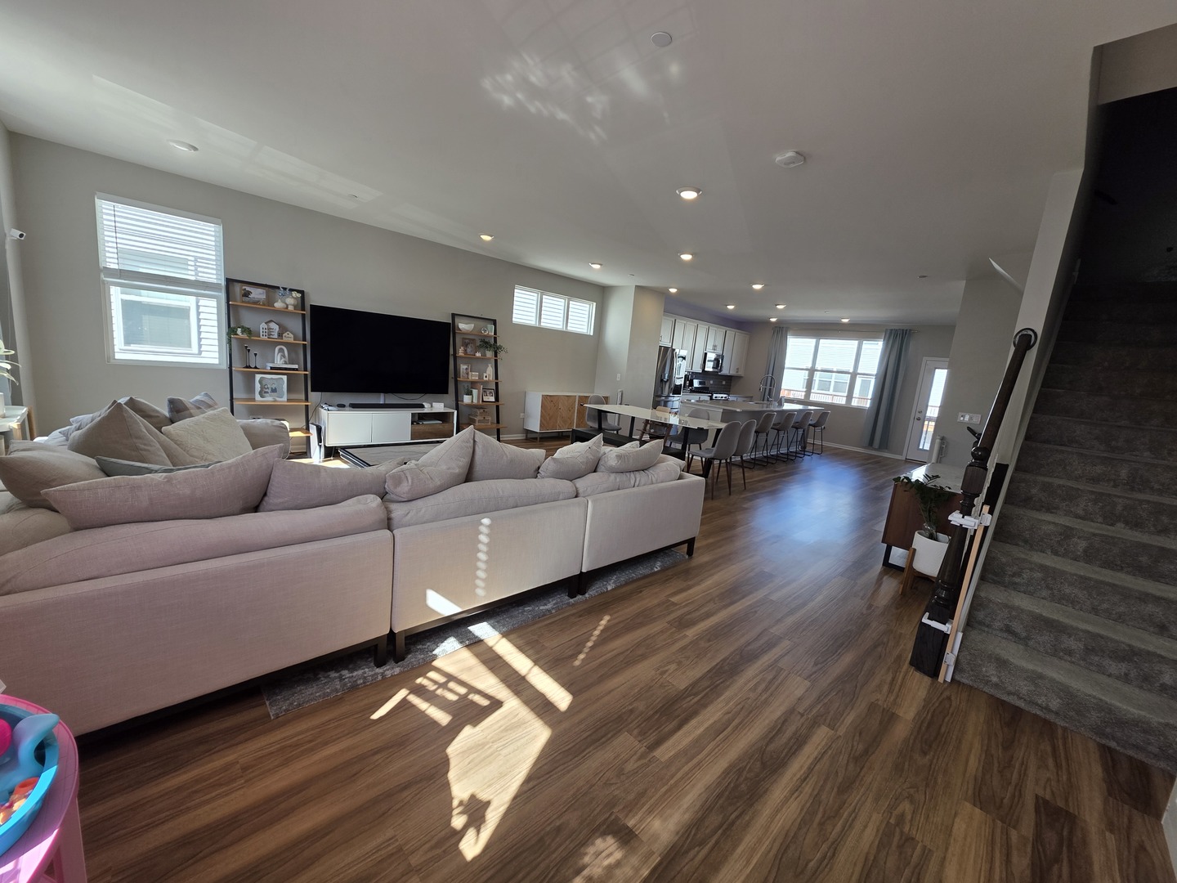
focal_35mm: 13
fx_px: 442
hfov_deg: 106.2
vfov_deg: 89.9
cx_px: 588
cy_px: 442
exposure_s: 1/120
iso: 32
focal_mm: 2.2
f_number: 1.9
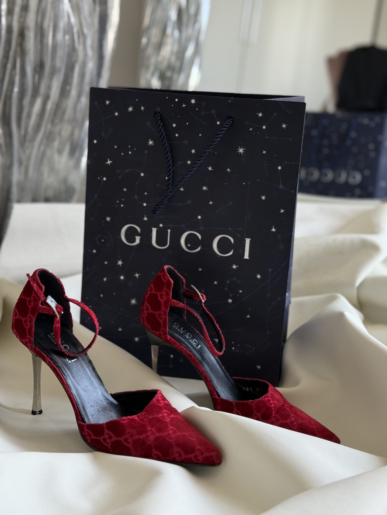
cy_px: 258
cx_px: 194
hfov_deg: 30.3
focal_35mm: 48
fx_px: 716
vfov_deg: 39.7
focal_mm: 6.76
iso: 100
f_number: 1.78
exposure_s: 1/64
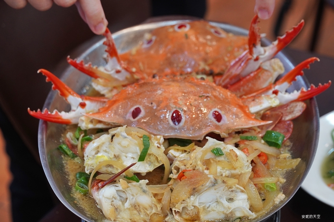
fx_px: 960
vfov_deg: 13.2
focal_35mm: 104
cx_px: 167
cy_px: 111
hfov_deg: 19.7
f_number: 5.6
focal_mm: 69
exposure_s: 1/80
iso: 1000
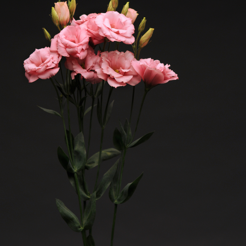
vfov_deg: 8.7
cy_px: 132
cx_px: 123
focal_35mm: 202
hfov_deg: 8.7
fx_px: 1621
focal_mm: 105
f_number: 4
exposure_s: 1/10
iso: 200
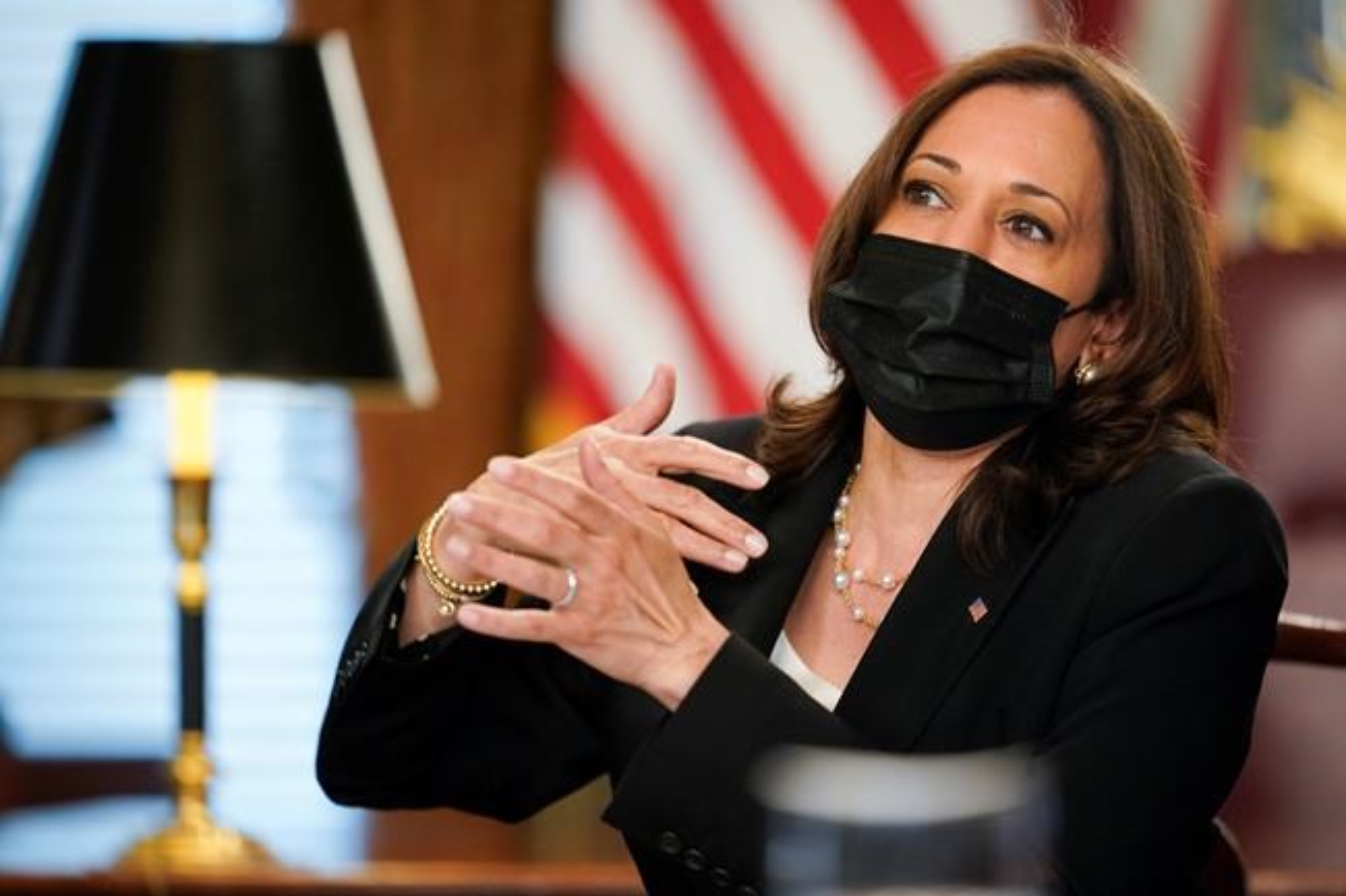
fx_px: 7475
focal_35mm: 200
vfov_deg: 6.9
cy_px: 448
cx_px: 673
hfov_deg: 10.3
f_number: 2.8
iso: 2500
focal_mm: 200
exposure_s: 1/400
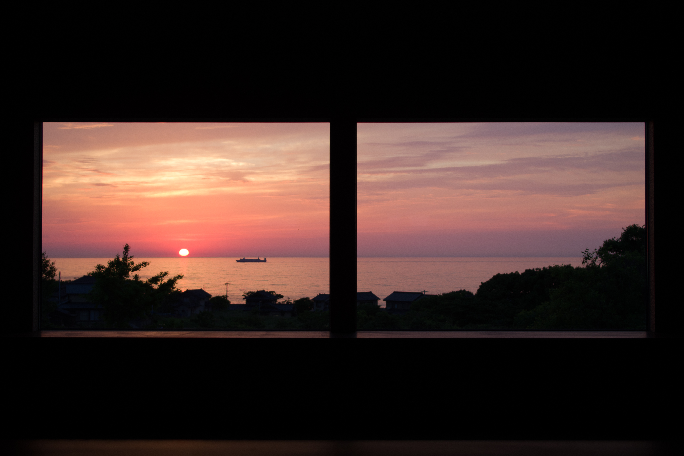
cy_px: 228
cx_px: 342
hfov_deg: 41.1
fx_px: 912
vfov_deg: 28.1
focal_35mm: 48
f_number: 5
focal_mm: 32
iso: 160
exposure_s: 1/30
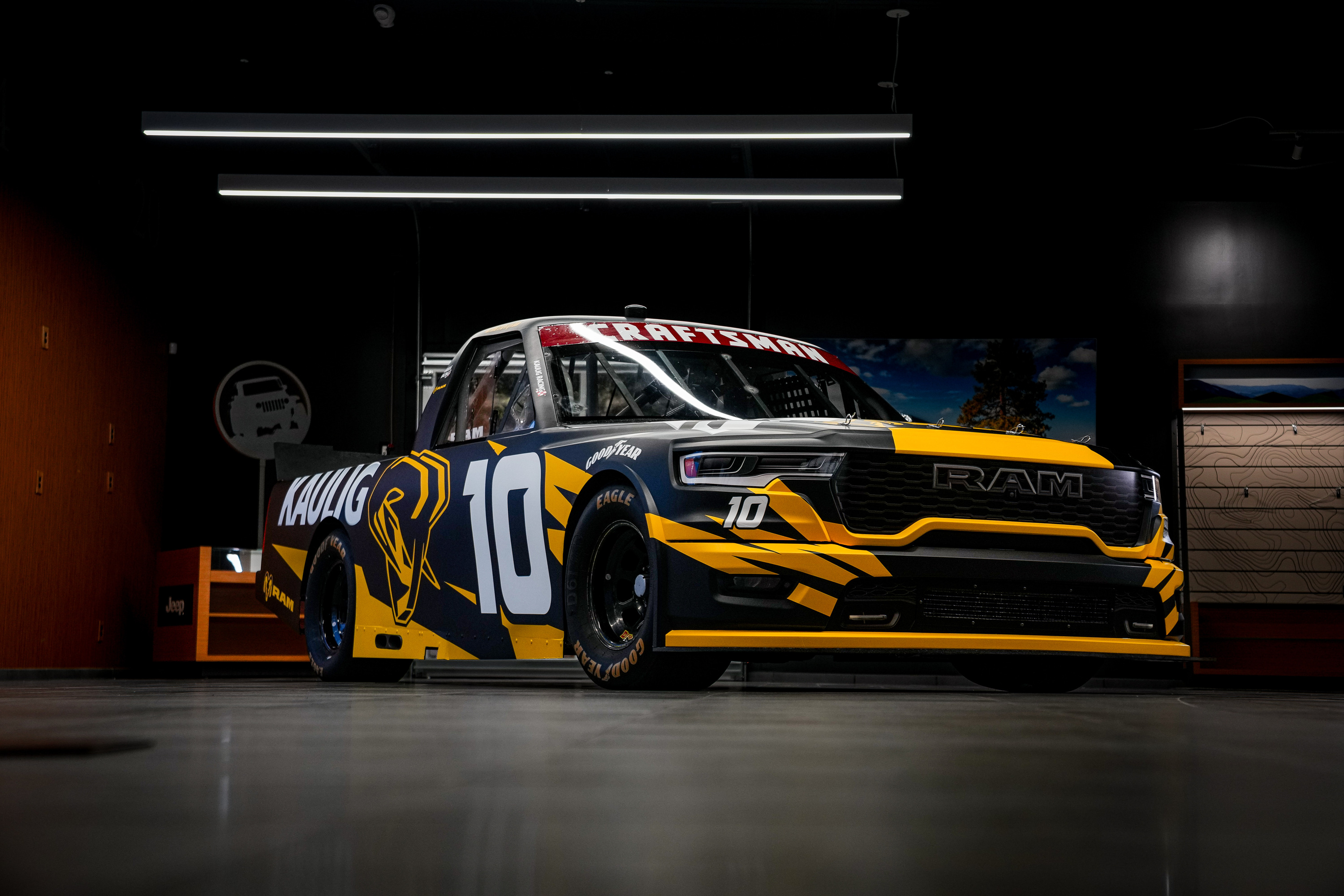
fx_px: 2016
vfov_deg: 25.1
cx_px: 672
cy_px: 448
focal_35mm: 54
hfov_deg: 36.9
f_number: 4
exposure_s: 1/250
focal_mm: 54
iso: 1000
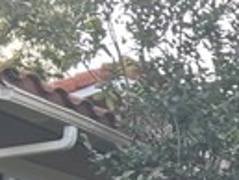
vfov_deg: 10.2
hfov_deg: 13.4
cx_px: 456
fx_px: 891
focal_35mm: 129
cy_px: 414
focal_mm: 5.7
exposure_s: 1/265
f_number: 1.5
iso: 50
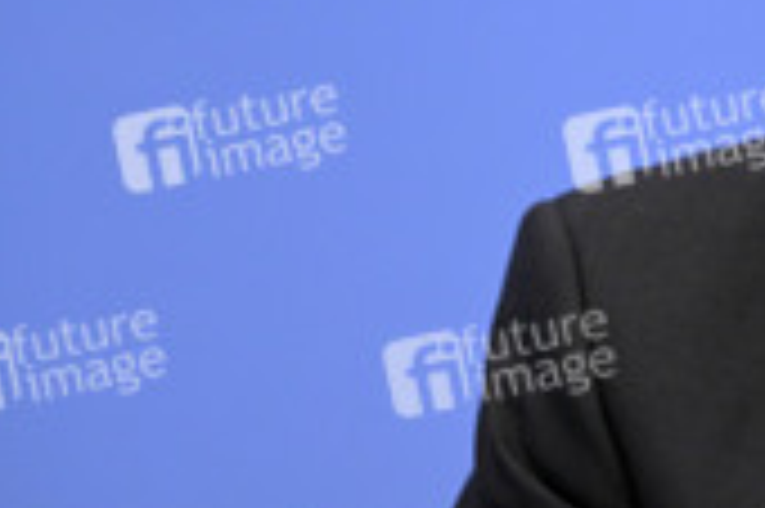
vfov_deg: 4.1
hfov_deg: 6.2
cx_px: 1010
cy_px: 27
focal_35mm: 332
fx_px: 7048
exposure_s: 1/1250
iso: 4000
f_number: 3.5
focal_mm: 125
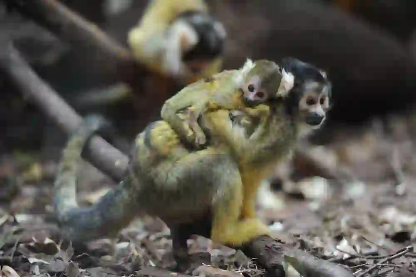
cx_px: 208
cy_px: 138
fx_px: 2194
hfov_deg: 10.8
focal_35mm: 190
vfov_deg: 7.2
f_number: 2.8
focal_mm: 190
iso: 3200
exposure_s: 1/400
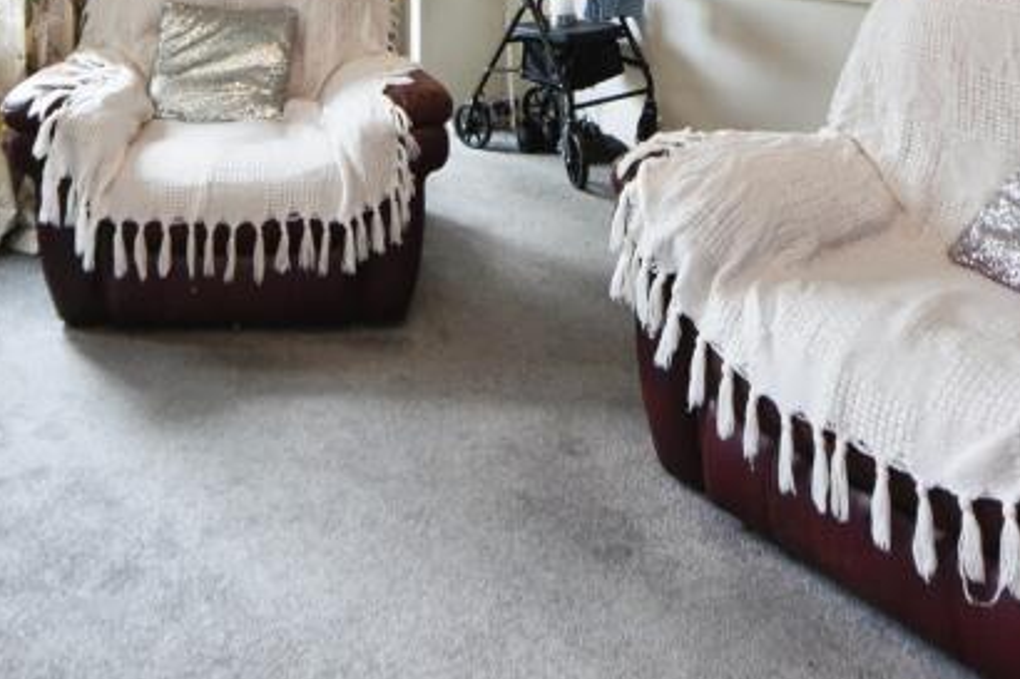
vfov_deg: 33.2
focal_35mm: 35
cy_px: -62
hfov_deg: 52.2
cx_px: 264
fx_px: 991
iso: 800
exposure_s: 1/15
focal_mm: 14
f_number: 8
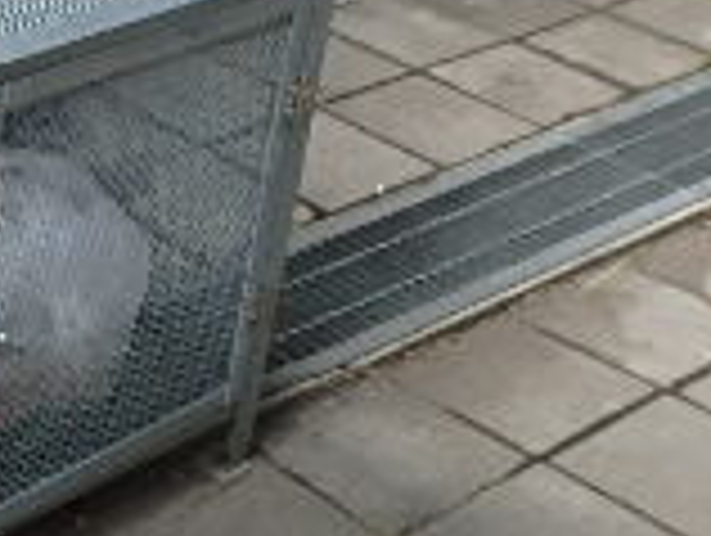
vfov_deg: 17.4
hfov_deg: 20.4
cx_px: -284
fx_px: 1749
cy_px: 185
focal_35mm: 85
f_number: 3.5
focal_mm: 3.7
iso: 125
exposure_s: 1/100
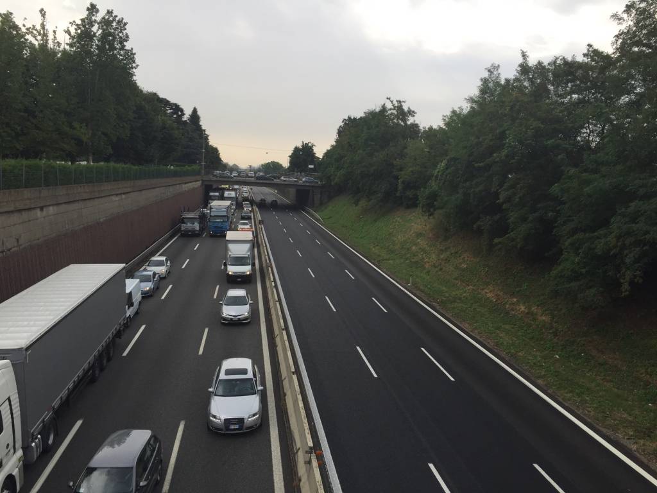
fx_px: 550
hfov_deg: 61.7
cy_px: 246
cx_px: 328
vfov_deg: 48.2
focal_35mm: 29
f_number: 2.2
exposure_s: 1/618
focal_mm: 4.15
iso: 32
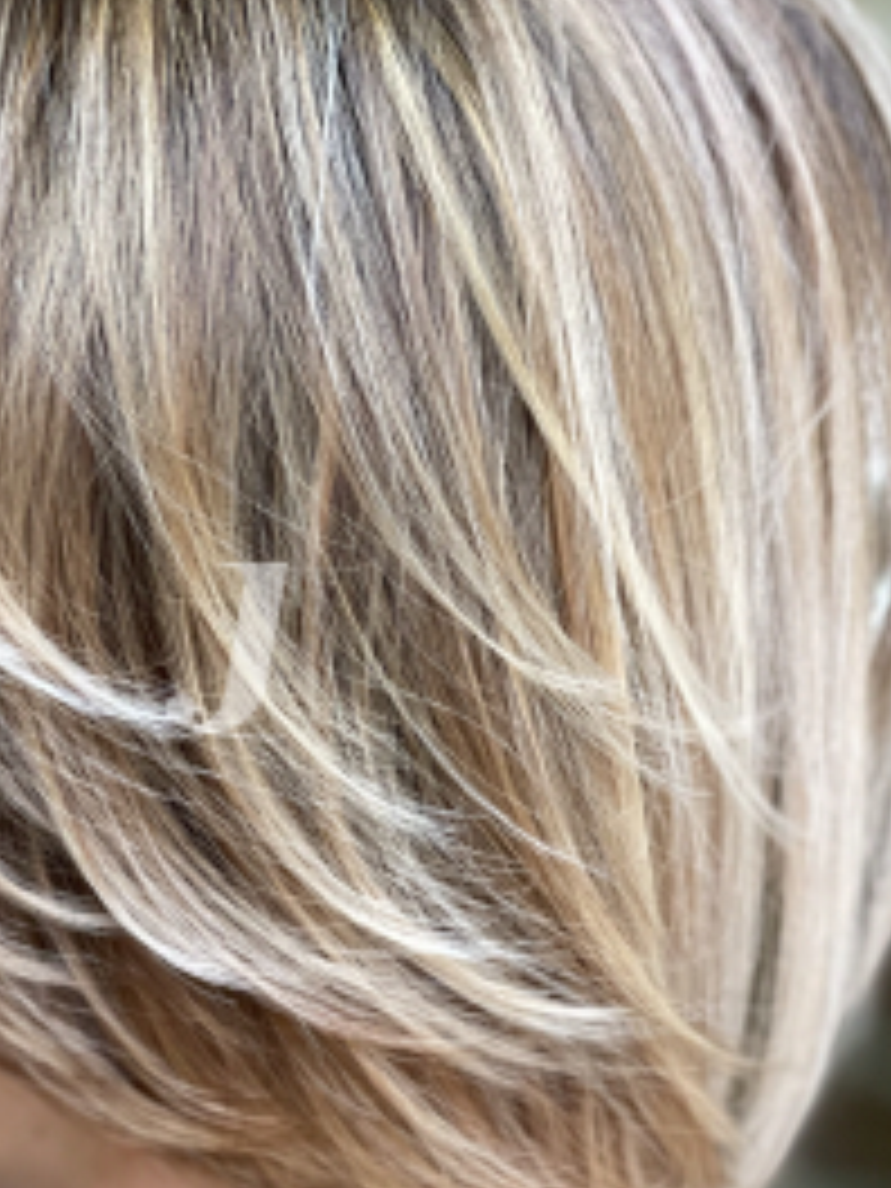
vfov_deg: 15.3
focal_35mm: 129
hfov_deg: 11.5
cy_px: 646
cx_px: 225
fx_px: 4427
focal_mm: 7.5
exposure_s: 1/33
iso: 200
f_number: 2.2
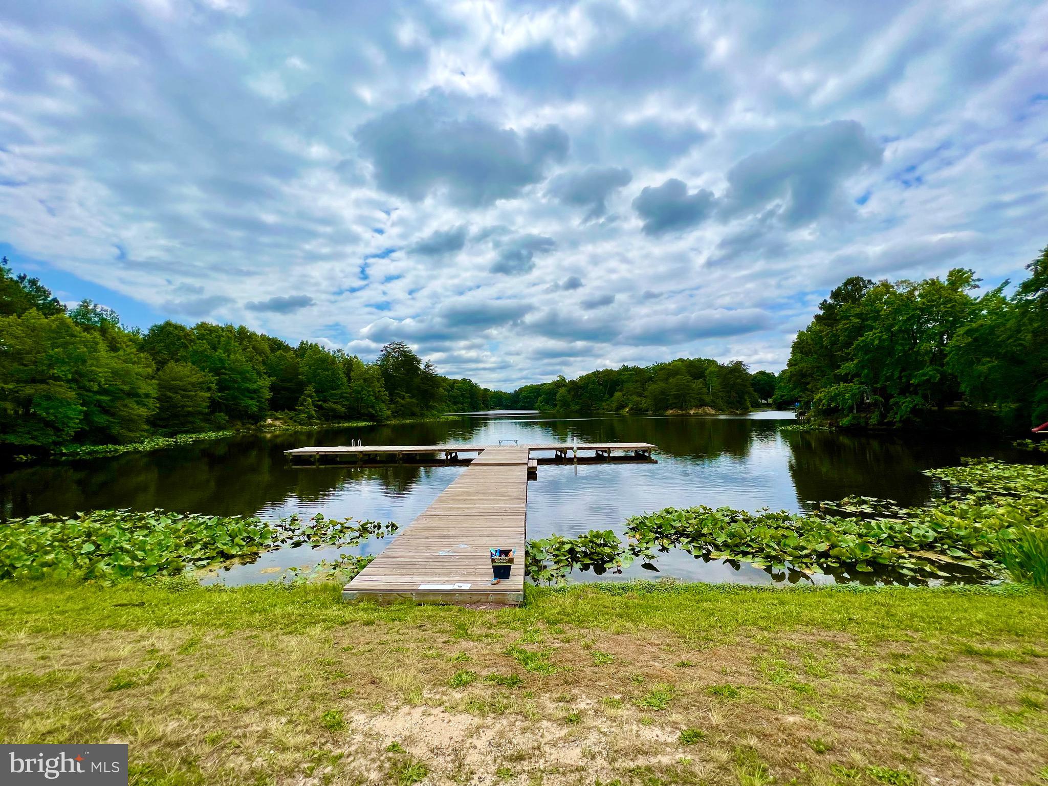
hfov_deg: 106.2
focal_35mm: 13
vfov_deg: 89.9
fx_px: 394
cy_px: 393
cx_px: 524
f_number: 1.8
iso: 32
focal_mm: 1.57
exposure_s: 1/4065
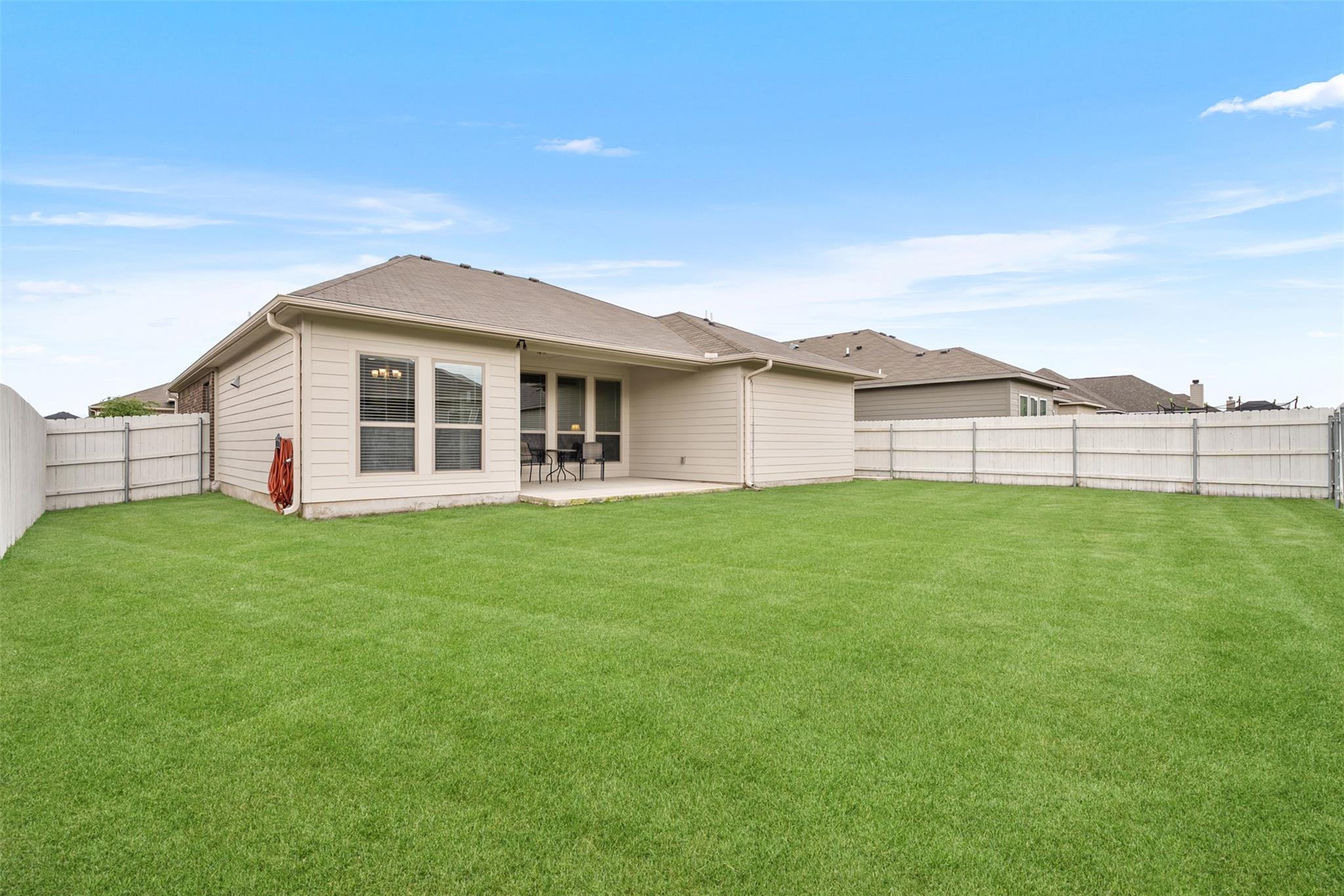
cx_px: 672
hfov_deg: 96.7
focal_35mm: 16
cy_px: 448
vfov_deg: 73.7
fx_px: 597
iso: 250
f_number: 9
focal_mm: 16
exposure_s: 1/25
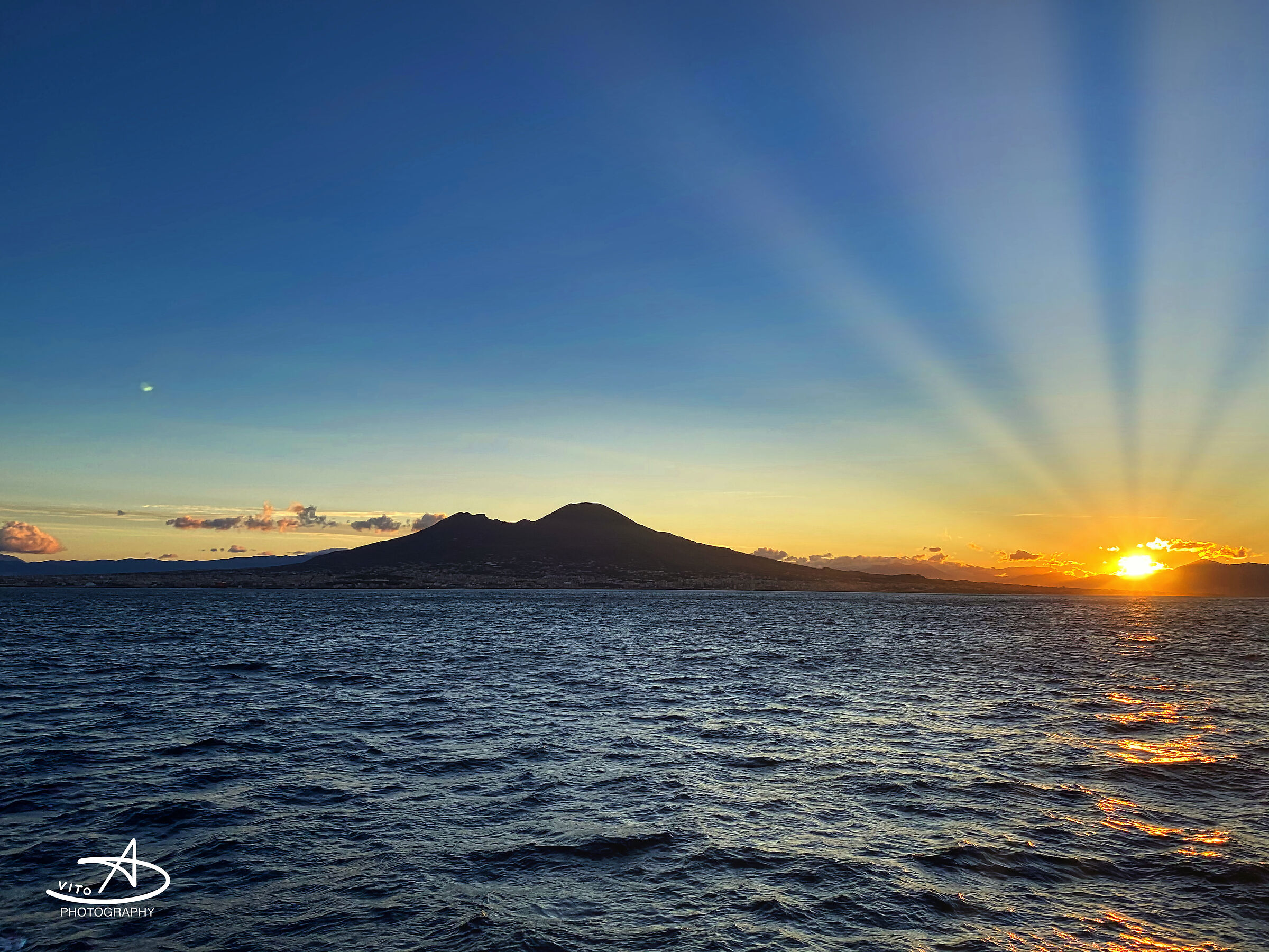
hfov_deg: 67.3
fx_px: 953
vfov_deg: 53.1
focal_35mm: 26
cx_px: 634
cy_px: 476
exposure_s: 1/1135
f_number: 1.8
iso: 32
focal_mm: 4.25
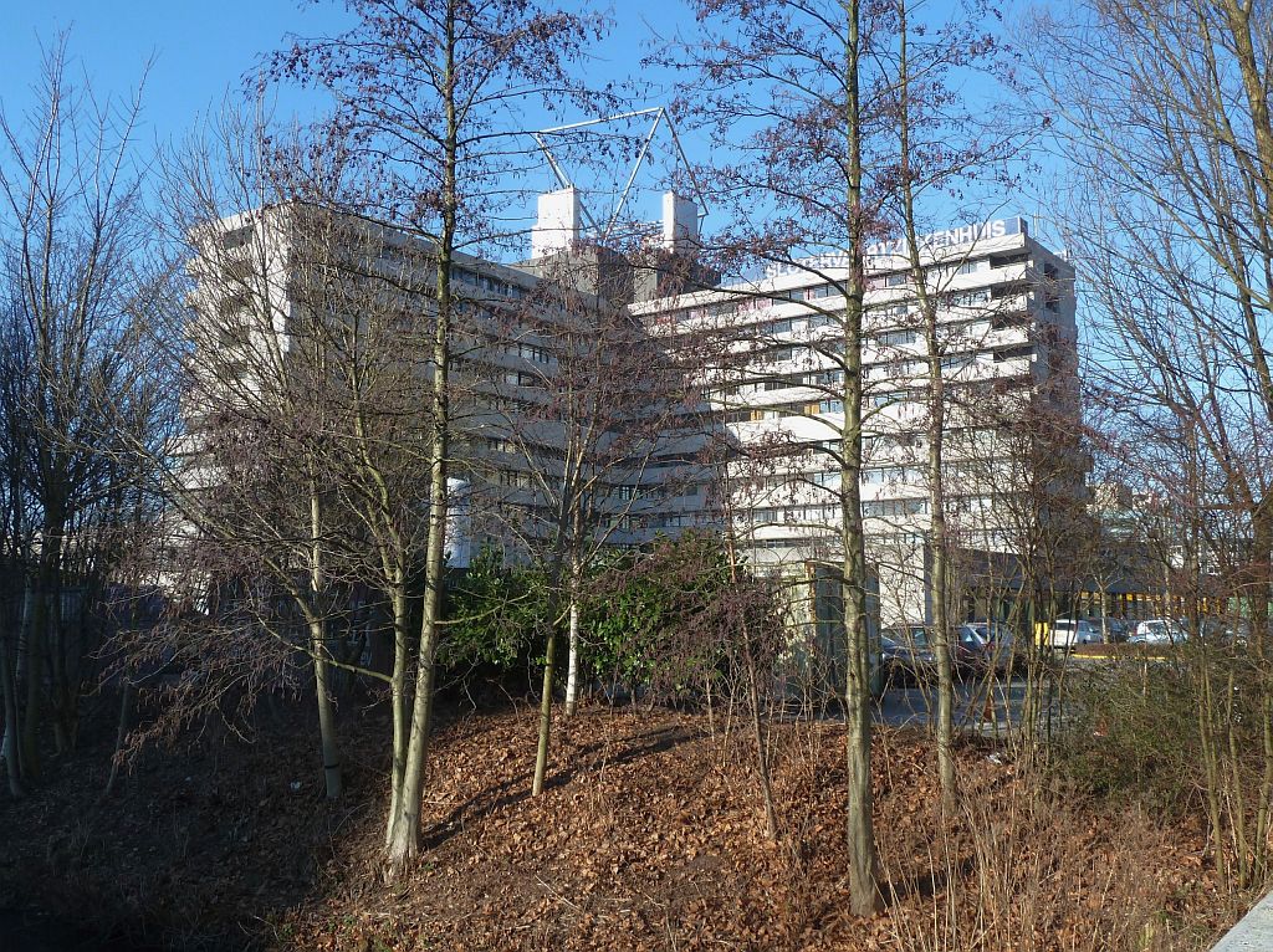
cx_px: 636
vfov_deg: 44.1
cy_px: 476
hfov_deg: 56.9
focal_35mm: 32
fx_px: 1176
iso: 80
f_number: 4
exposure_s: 1/250
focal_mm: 5.3
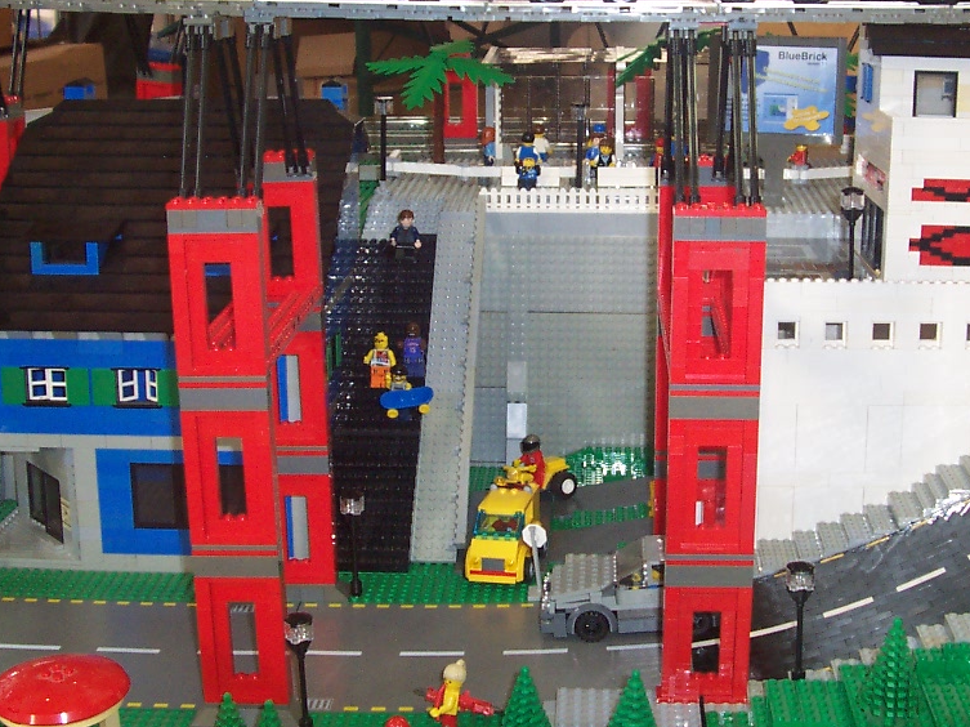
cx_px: 584
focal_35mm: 59
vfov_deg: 24.8
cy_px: 305
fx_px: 1652
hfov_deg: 32.6
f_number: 2.8
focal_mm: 5.6
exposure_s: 1/60
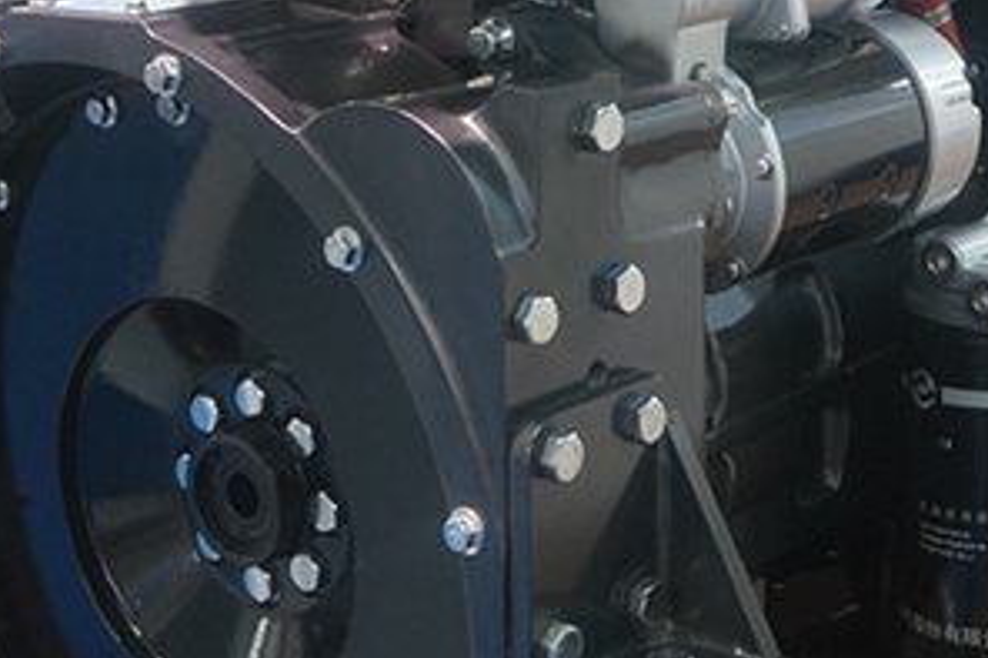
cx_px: 597
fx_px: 2222
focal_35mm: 81
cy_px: 109
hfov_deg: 25.0
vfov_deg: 16.7
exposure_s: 1/60
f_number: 4
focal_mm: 20
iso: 400
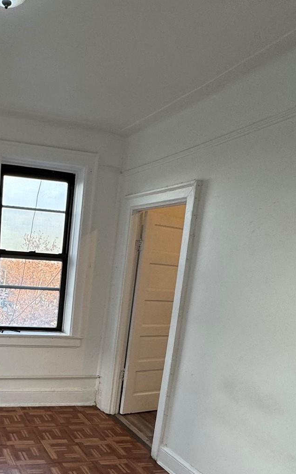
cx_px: 3
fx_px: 387
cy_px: 333
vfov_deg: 60.7
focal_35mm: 30
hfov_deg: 37.5
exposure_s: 1/120
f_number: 2.2
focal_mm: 2.22
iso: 125
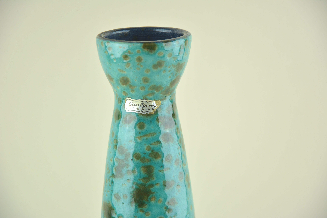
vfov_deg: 8.7
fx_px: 1431
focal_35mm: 158
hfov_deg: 13.0
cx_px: 164
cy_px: 109
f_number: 5.6
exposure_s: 1/50
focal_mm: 105
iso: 100
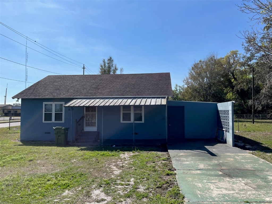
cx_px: 136
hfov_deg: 67.3
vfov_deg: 53.1
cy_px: 102
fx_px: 204
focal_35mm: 26
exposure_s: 1/4854
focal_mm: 5.1
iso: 50
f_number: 1.6
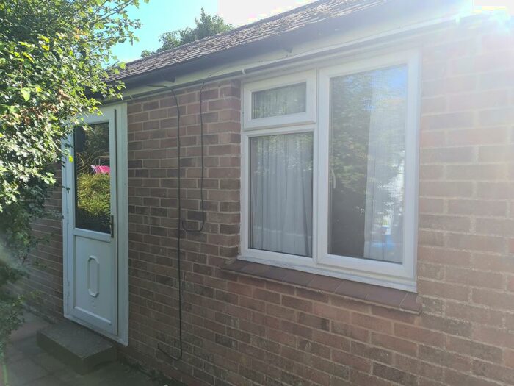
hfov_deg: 69.4
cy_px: 193
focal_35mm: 25
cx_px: 257
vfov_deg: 54.9
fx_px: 371
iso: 50
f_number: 1.8
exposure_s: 1/284
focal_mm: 7
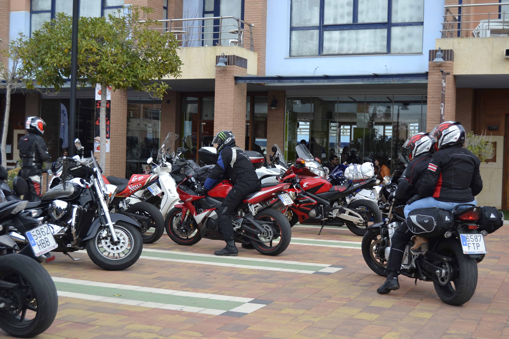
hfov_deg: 38.9
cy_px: 170
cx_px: 254
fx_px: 721
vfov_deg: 26.5
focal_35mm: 51
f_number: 5.6
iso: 100
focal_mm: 34
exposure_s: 1/125
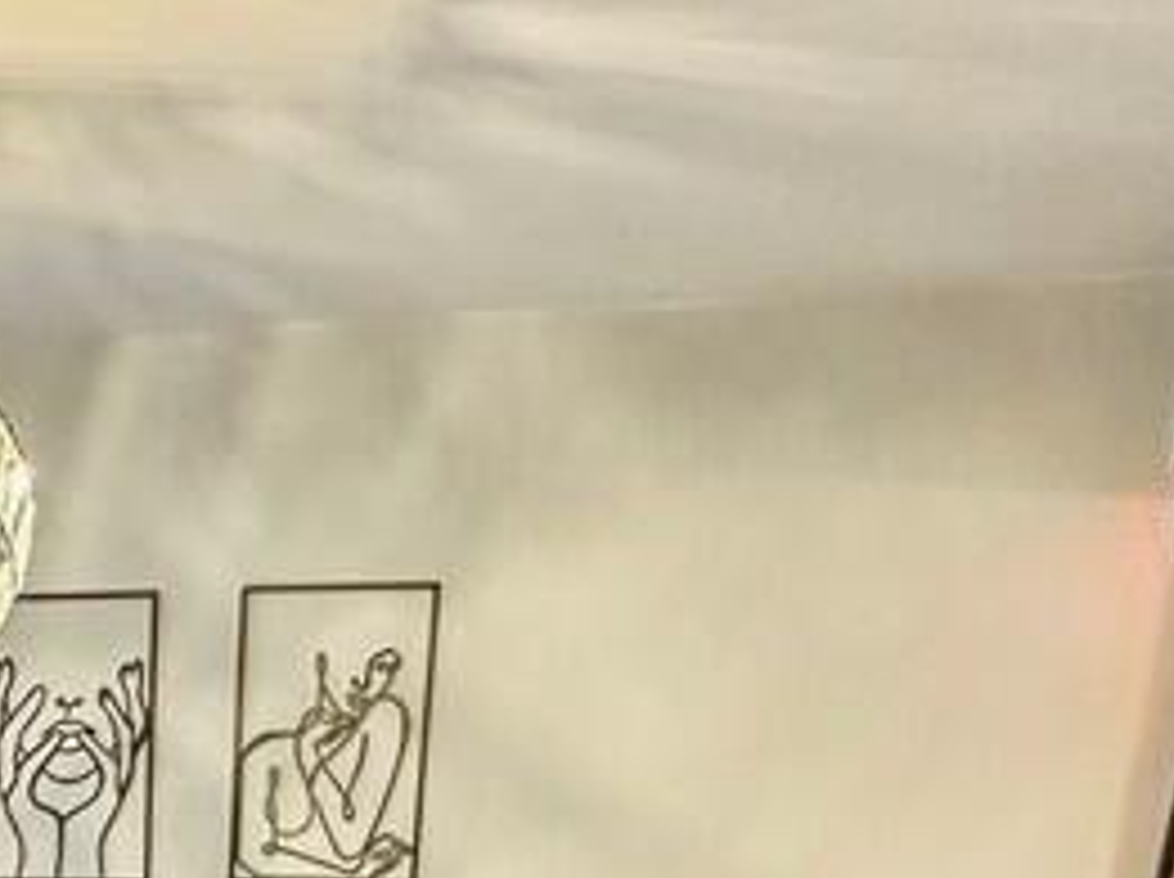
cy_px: 1571
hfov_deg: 32.5
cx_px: 36
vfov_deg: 19.7
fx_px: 1863
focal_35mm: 55
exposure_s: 1/50
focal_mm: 2.22
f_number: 2.2
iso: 400
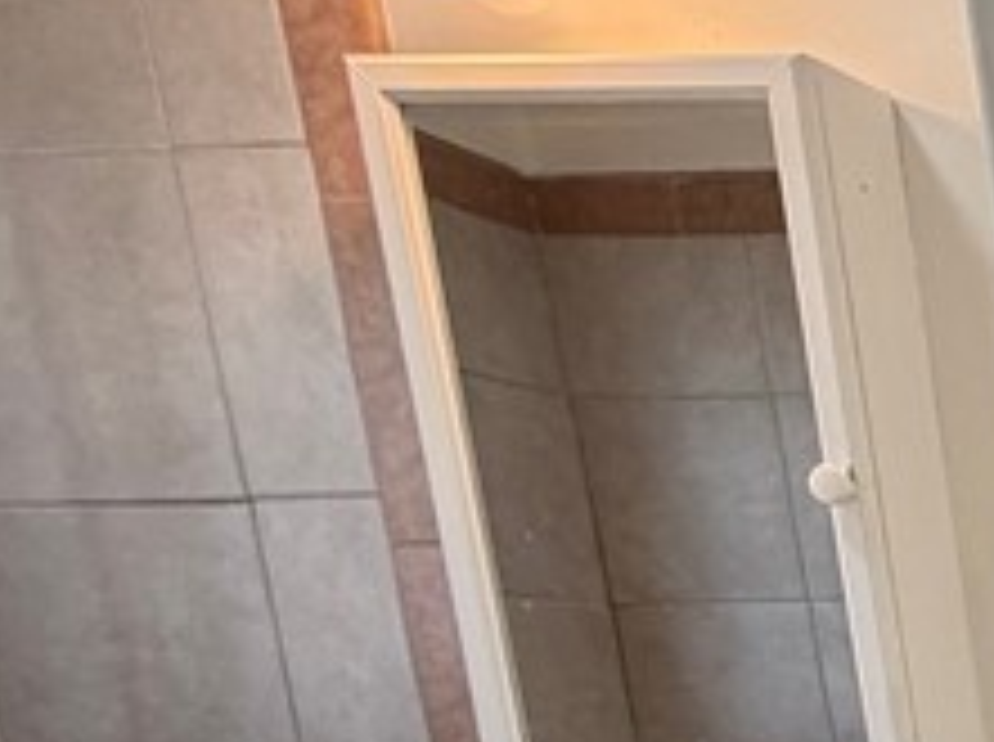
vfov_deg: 19.2
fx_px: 1863
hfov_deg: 16.8
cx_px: 2204
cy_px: 1165
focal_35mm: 65
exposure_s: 1/120
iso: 160
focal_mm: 2.22
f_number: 2.2
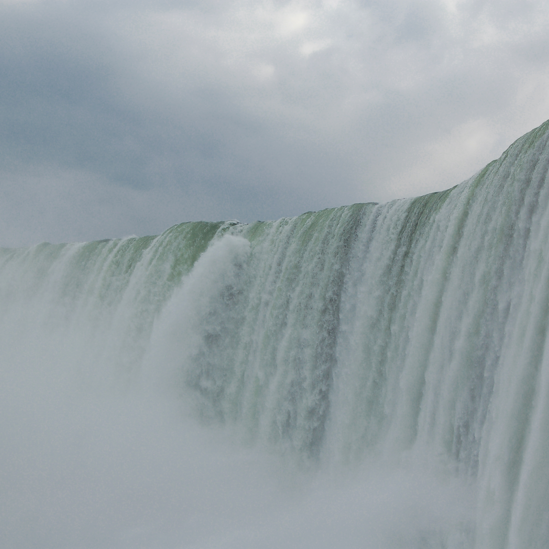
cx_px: 270
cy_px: 274
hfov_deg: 23.7
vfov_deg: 23.7
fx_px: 1310
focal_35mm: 73
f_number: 10
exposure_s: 1/320
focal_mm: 38
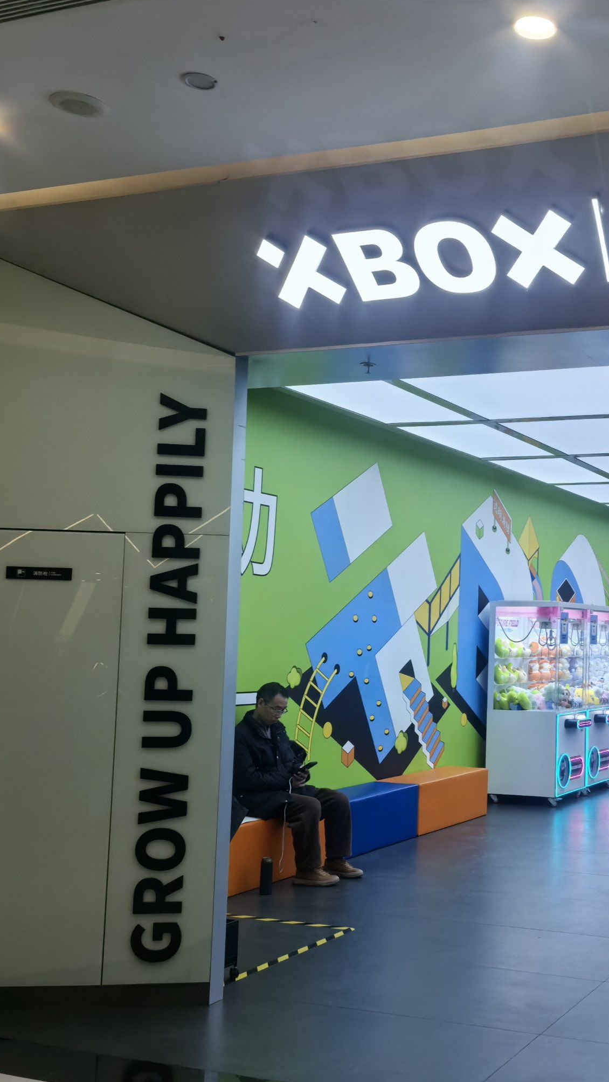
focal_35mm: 40
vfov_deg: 50.5
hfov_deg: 28.1
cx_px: 594
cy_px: 549
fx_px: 1148
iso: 100
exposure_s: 1/100
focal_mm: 5.75
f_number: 4
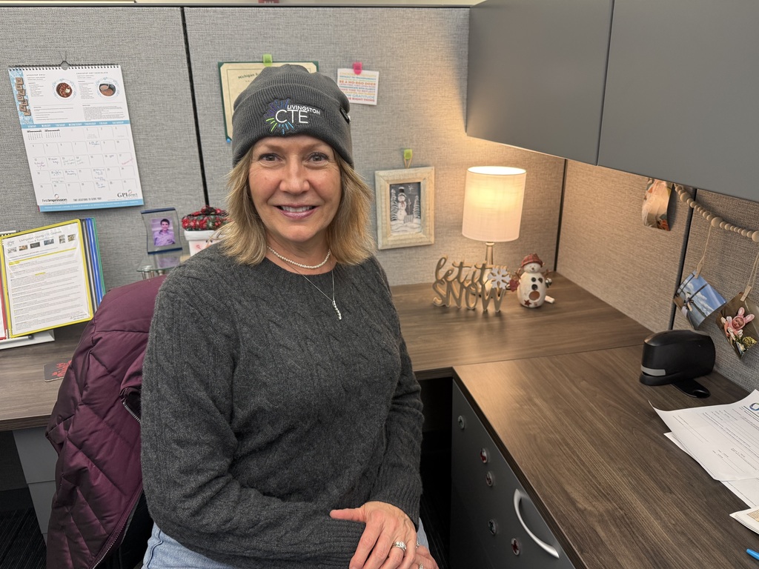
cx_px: 380
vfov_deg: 56.8
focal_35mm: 24
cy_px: 284
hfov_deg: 71.6
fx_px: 526
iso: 200
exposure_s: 1/60
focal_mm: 6.76
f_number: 1.78
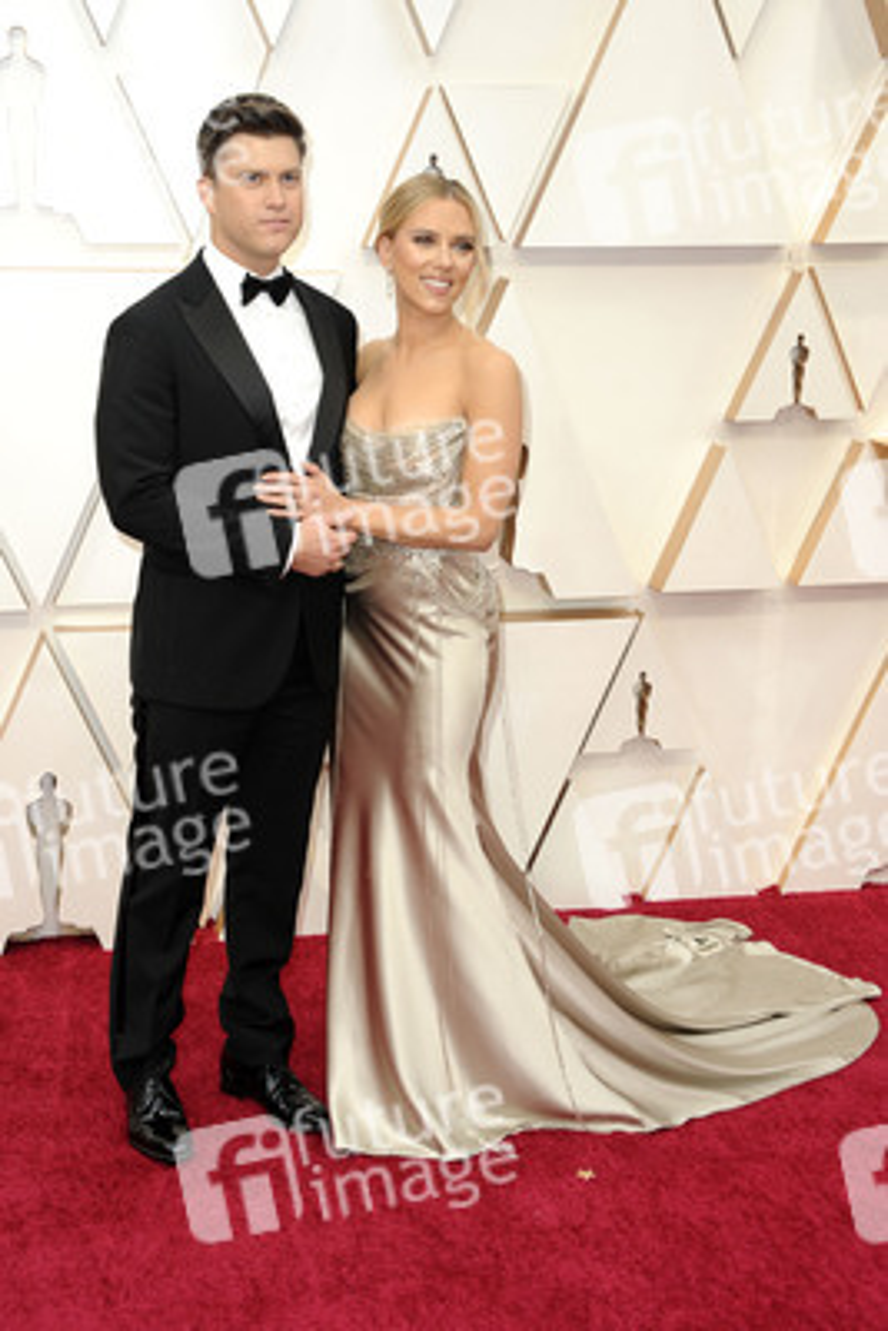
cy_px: 666
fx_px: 1922
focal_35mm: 52
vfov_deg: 38.2
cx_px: 444
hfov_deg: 26.0
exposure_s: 1/250
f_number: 7.1
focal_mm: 52
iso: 1250
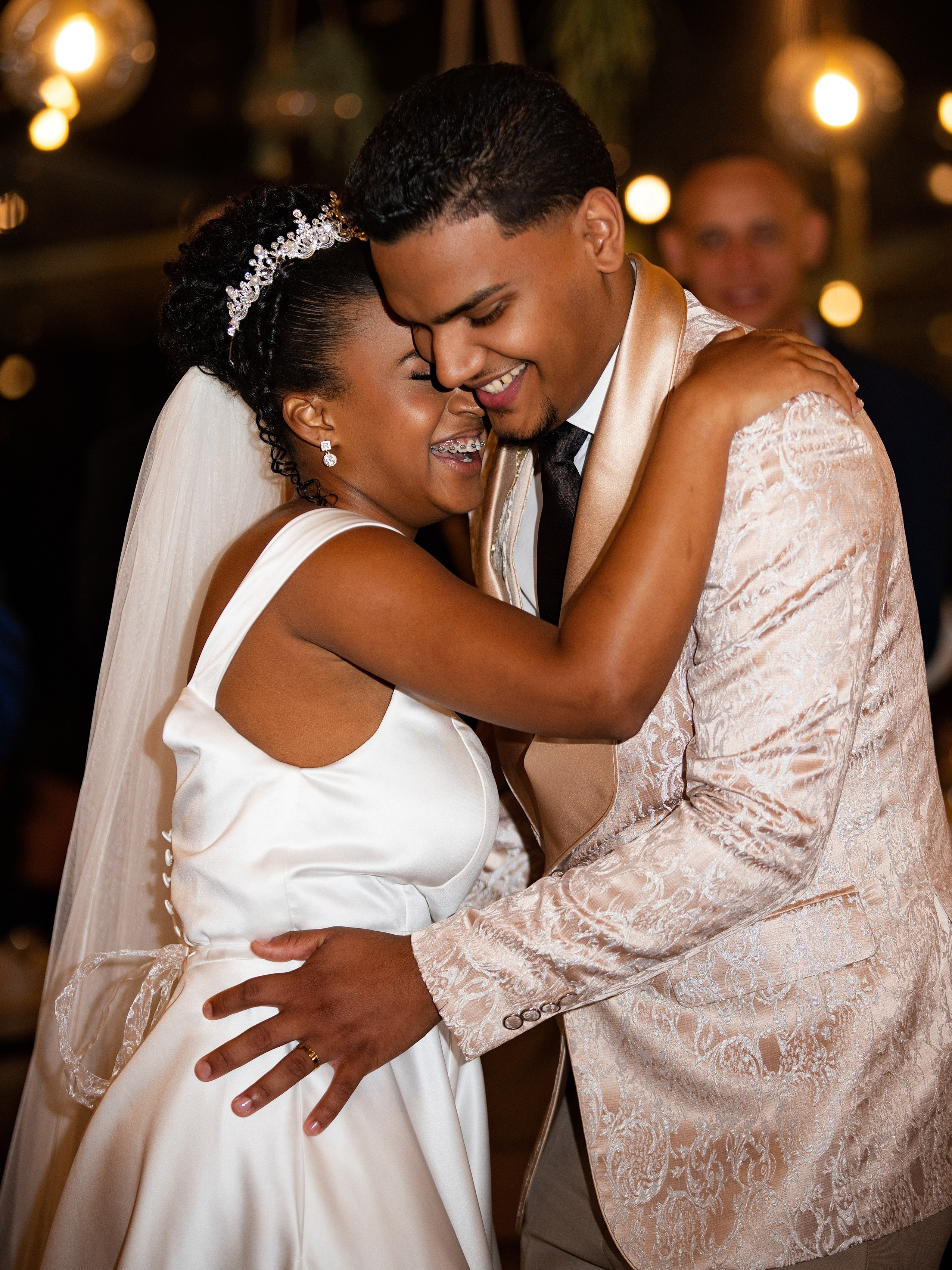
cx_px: 475
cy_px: 590
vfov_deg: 17.3
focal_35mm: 114
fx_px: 4181
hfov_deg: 13.0
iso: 800
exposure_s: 1/160
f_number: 2.8
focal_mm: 105
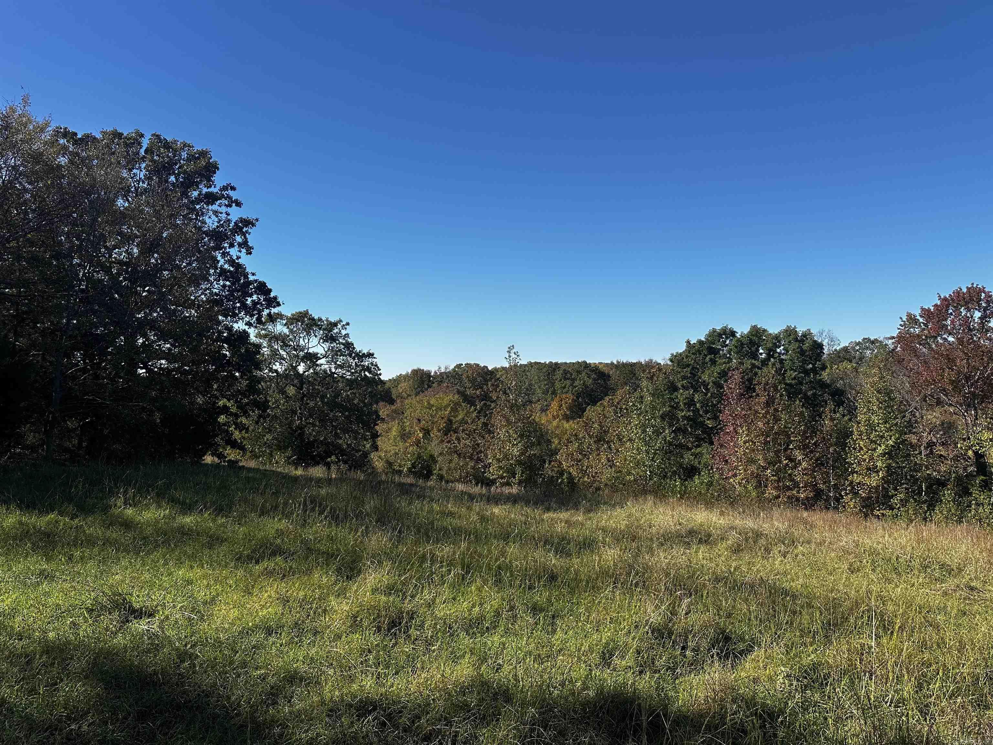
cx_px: 496
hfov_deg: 71.6
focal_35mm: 24
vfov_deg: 56.8
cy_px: 372
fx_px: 688
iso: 80
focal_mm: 6.86
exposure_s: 1/3597
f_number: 1.78
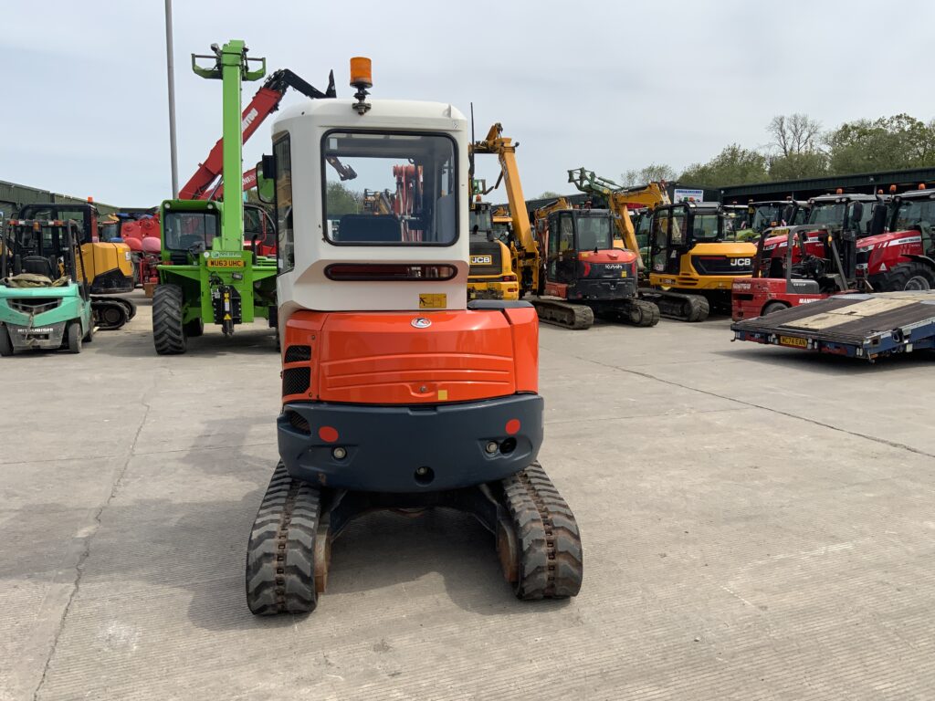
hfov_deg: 61.7
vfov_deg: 48.2
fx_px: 783
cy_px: 350
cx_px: 468
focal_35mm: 29
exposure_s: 1/1984
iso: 16
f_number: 1.8
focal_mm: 3
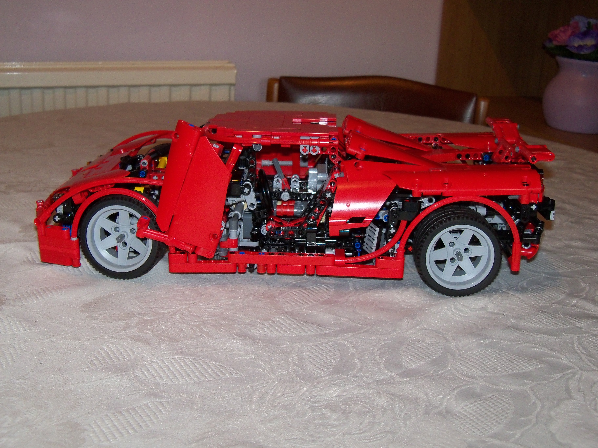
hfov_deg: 44.8
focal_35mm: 42
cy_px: 224
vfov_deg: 34.3
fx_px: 726
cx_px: 299
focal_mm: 7.5
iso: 200
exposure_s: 1/30
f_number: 3.7
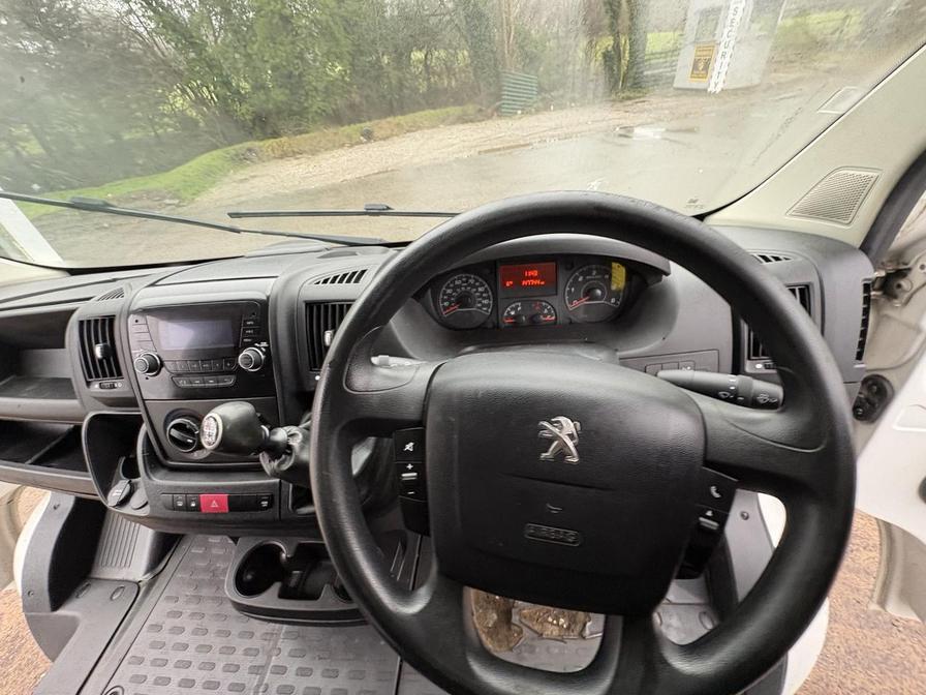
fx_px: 375
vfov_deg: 85.7
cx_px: 463
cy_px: 348
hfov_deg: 102.1
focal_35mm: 14
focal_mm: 2.22
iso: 320
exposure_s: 1/60
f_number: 2.2
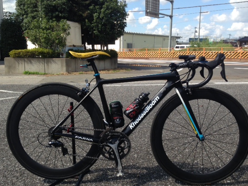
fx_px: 265
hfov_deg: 50.1
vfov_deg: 38.6
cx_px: 128
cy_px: 102
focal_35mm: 37
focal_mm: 4.12
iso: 50
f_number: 2.4
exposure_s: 1/1085
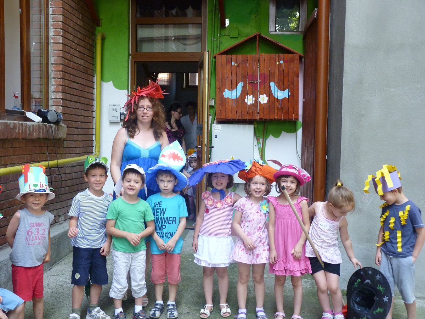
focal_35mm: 46
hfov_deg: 41.2
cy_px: 160
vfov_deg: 31.5
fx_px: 565
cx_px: 212
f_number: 3.2
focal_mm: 8.2
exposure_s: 1/60
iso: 320
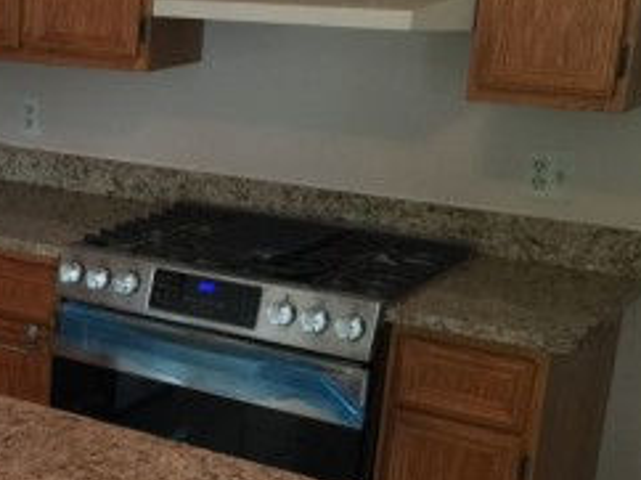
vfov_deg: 20.3
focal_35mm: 72
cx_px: -135
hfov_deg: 24.4
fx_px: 1332
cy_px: 326
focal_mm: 4.15
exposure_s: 1/15
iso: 50
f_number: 2.2
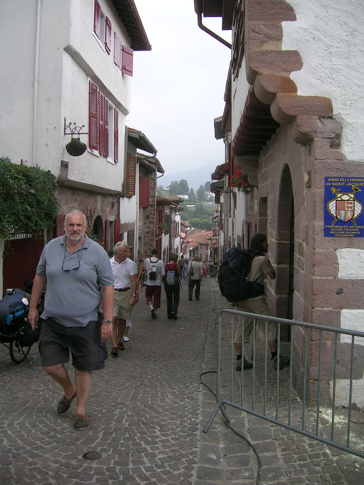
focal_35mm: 35
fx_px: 491
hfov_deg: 40.7
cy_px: 242
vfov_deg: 52.6
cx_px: 182
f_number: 2.8
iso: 50
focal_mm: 5.4
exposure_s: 1/393
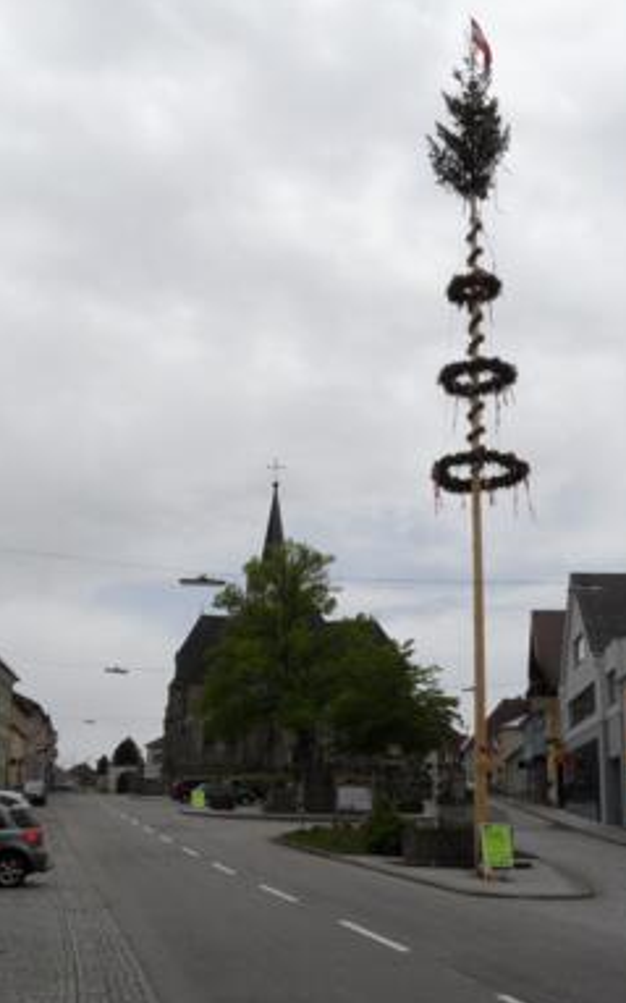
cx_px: 344
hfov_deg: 32.7
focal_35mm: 39
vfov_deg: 50.3
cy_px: 563
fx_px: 1066
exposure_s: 1/750
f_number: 4.6
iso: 80
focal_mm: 3.9
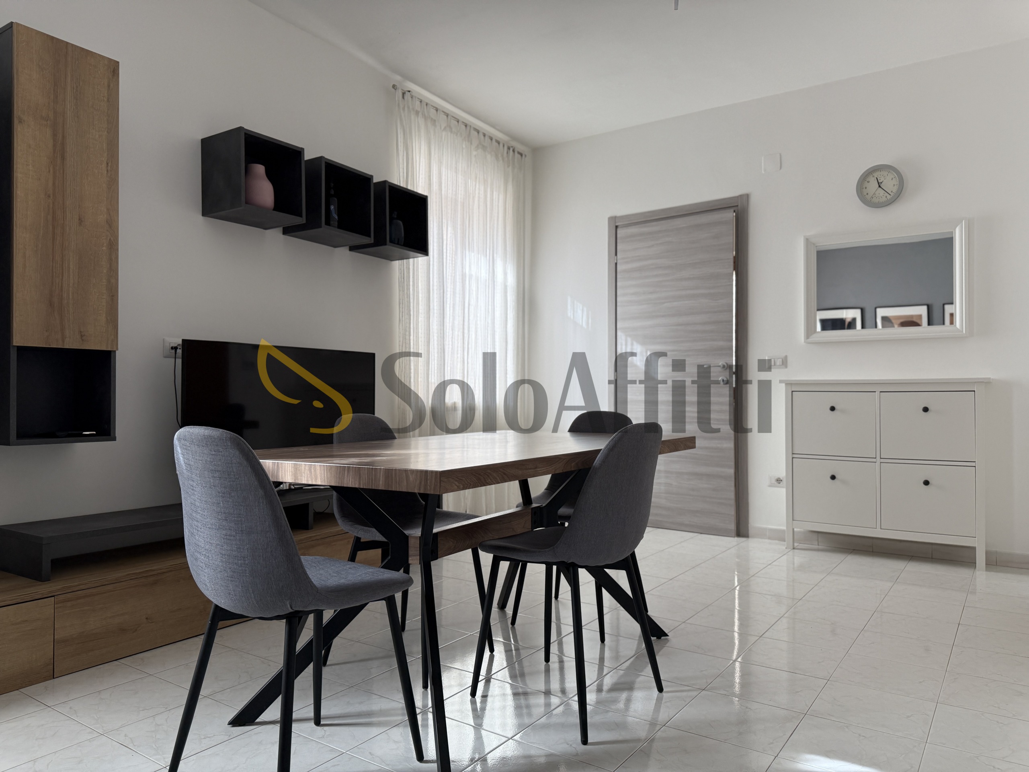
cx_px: 514
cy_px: 386
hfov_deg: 71.6
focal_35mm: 24
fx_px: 713
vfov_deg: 56.8
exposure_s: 1/443
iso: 100
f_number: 1.78
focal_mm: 6.76
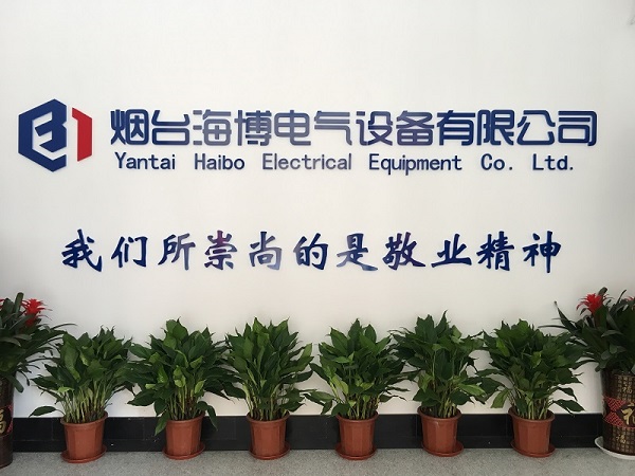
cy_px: 238
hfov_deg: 61.7
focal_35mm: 29
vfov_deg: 48.2
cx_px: 318
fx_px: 532
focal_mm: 4.15
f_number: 2.2
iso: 32
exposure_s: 1/33
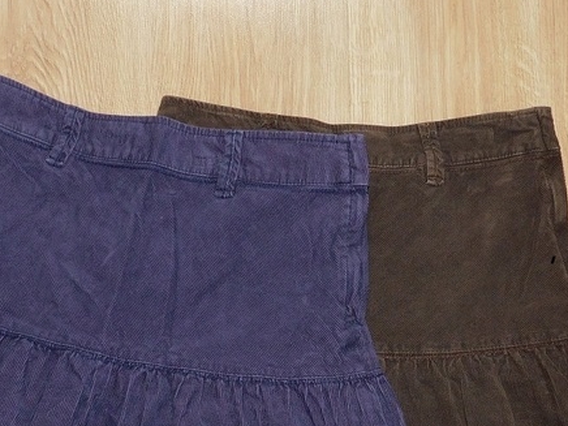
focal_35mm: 55
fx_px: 902
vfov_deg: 25.8
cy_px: 375
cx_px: 305
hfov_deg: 34.9
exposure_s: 1/30
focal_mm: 5.3
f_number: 3.2
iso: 200
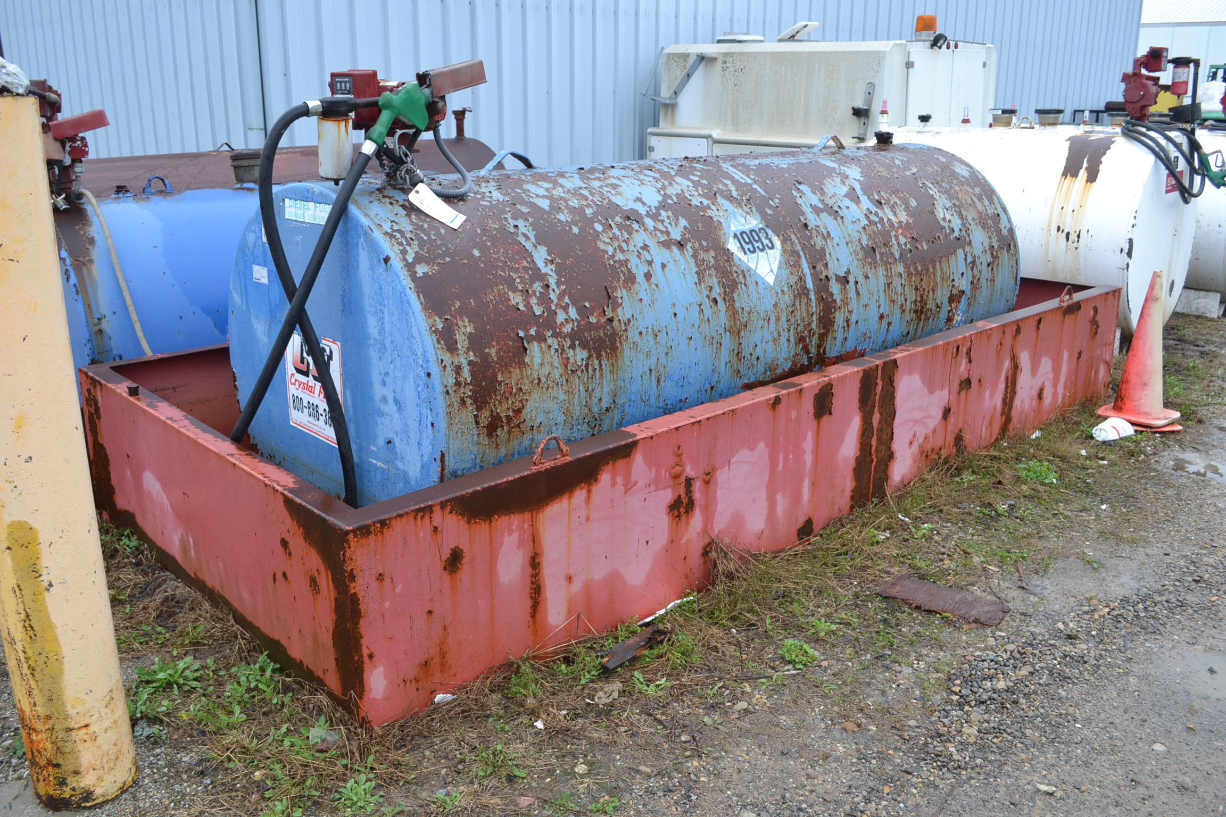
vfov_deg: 43.6
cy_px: 408
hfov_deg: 61.9
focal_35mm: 30
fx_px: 1022
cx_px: 613
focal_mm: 20
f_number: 5.6
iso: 200
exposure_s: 1/125
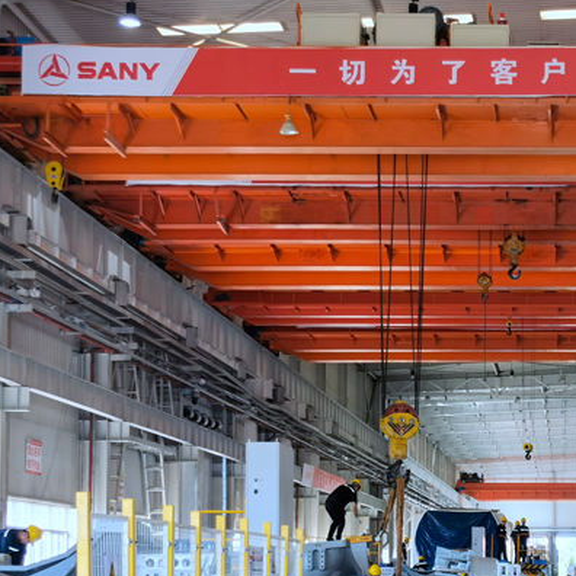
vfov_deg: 17.3
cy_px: 428
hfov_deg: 17.0
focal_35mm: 100
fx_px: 1883
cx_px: 570
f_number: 1.9
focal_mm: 6.67
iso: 50
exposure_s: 1/123
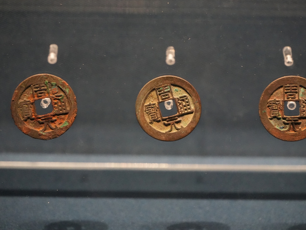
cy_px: 115
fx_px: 1950
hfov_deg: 9.0
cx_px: 172
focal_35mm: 221
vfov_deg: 6.7
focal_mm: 135
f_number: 5.6
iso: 6400
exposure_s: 1/60
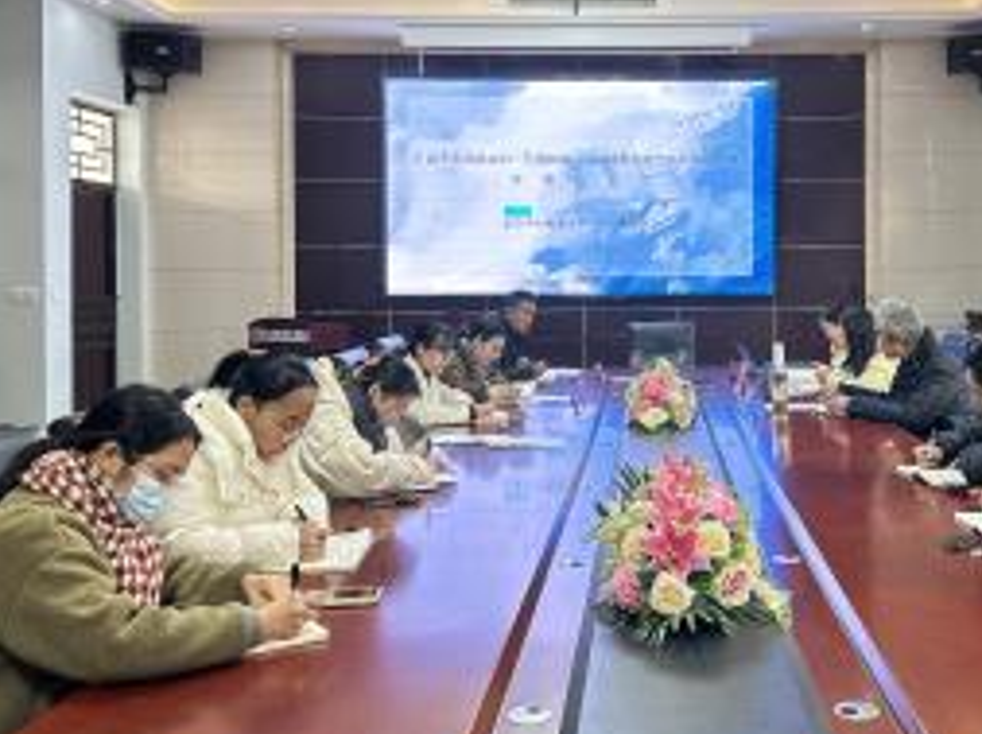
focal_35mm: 38
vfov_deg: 37.3
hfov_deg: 48.3
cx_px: 644
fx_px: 1076
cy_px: 256
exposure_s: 1/50
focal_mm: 6.86
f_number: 1.78
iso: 200
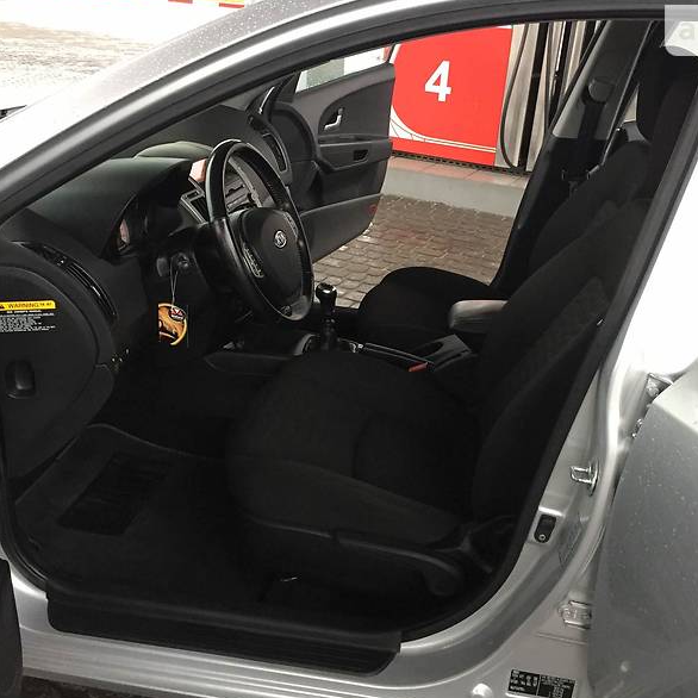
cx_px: 378
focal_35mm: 35
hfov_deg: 47.2
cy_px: 348
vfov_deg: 47.2
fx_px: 798
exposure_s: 1/33
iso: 160
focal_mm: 4.2
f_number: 2.2
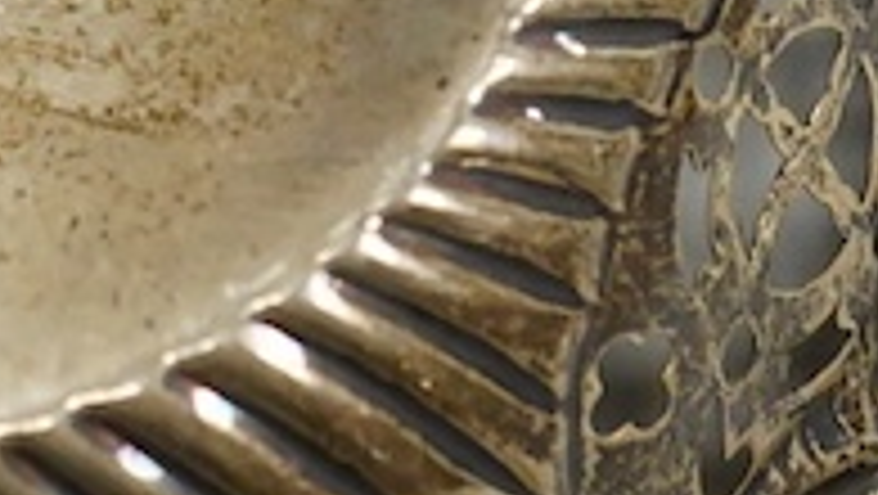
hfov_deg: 7.8
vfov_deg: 4.5
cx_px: -313
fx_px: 6337
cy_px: -86
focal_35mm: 272
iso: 2500
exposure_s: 1/200
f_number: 9
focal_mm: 30
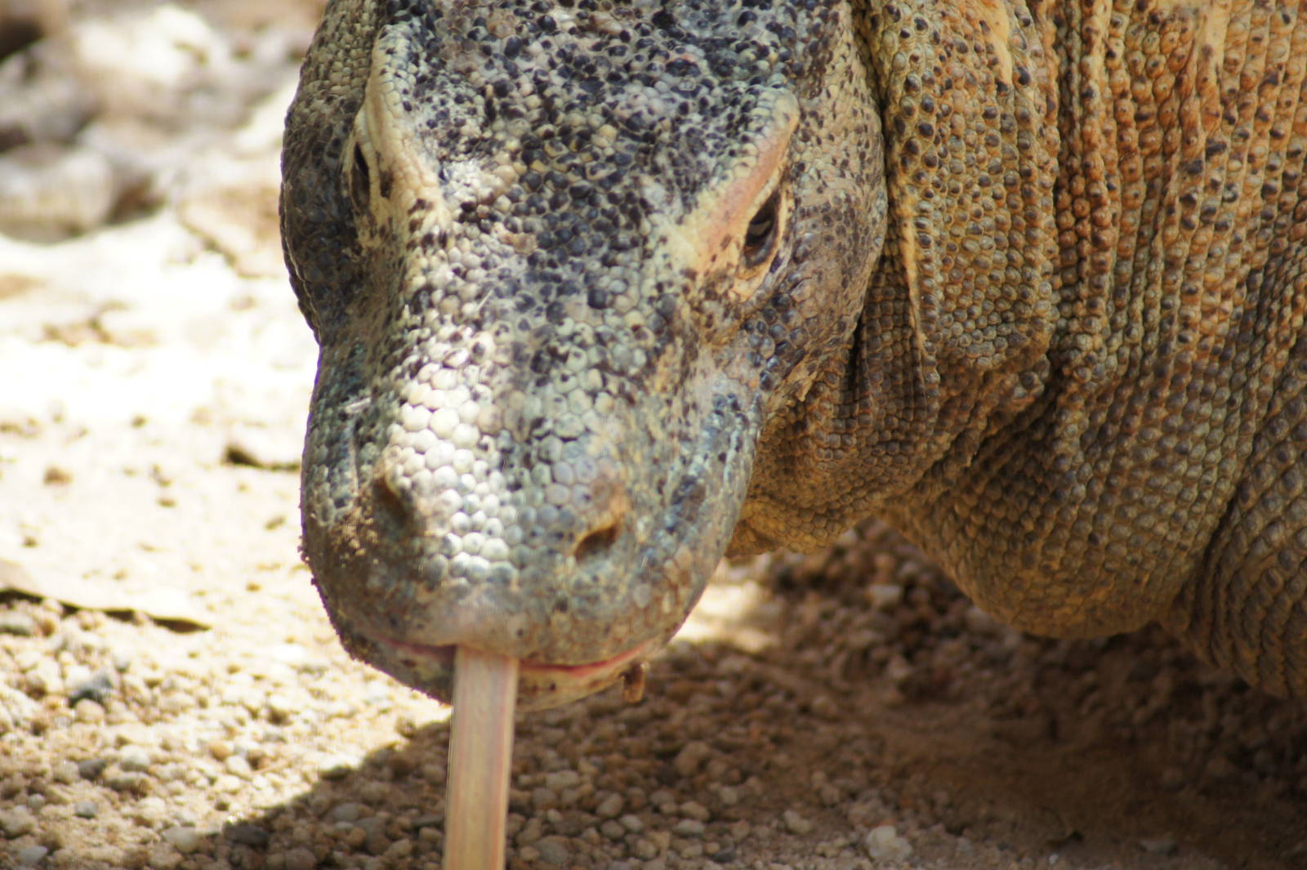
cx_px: 654
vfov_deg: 3.1
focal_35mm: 450
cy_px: 435
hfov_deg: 4.6
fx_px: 16328
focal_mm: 300
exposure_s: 1/500
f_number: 5.6
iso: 400
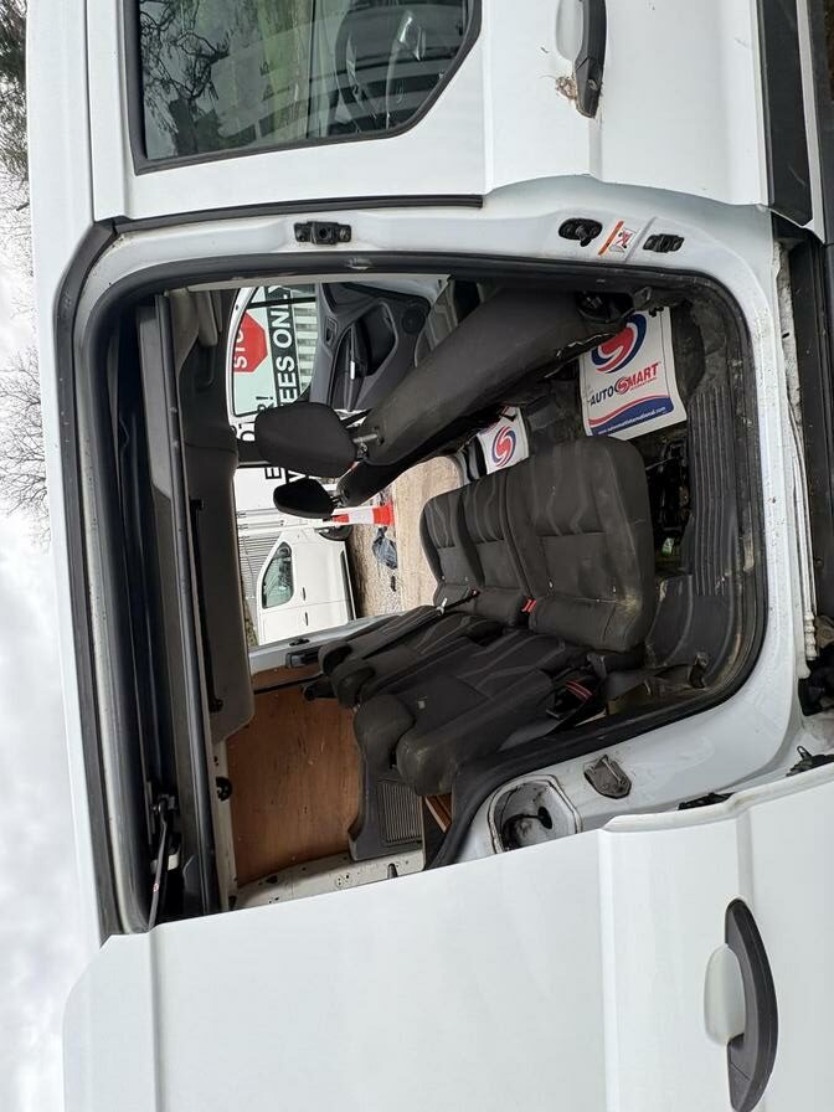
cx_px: 417
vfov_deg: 102.1
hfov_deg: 85.7
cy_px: 556
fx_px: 450
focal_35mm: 14
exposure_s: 1/216
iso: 64
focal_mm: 2.22
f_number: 2.2
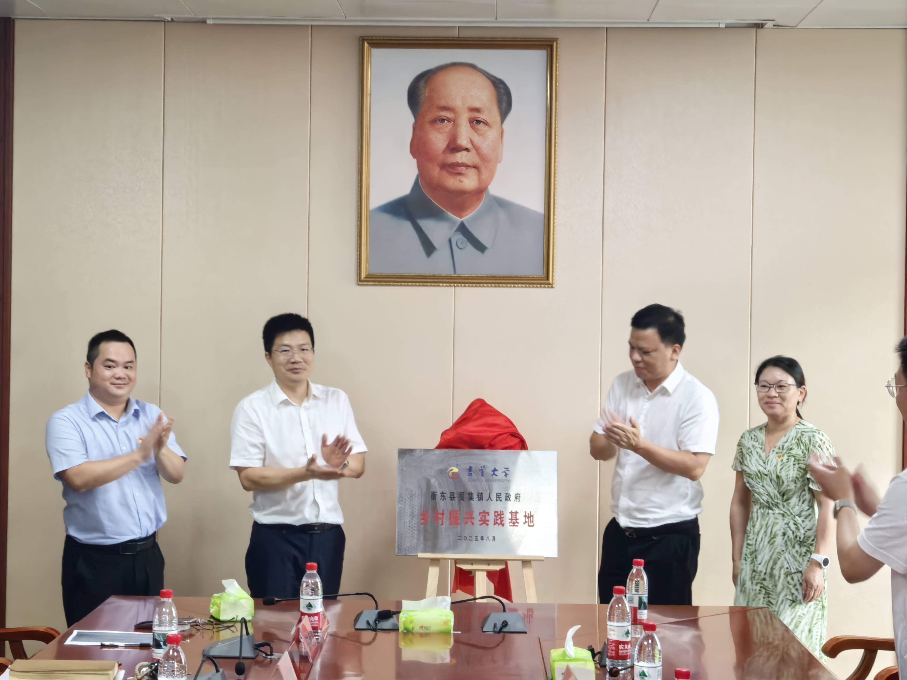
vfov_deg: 19.1
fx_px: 2018
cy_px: 340
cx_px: 454
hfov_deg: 25.3
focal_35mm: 77
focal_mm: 5.75
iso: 320
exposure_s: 1/33.3
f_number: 4
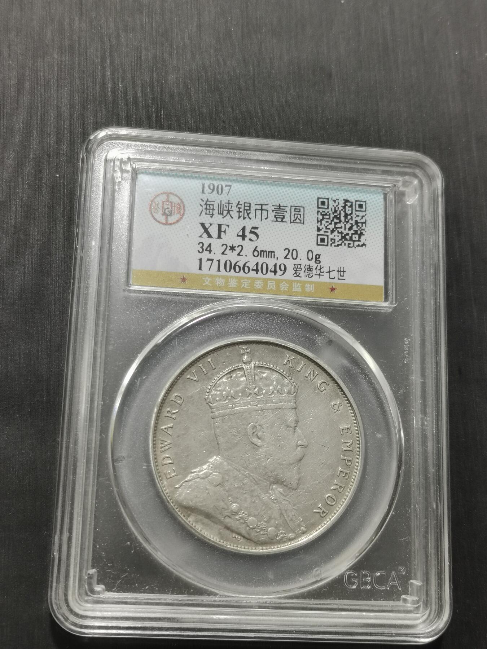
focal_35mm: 53
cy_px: 324
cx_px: 244
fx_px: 994
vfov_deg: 36.2
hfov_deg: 27.5
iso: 80
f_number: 1.8
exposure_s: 1/100
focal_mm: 5.58
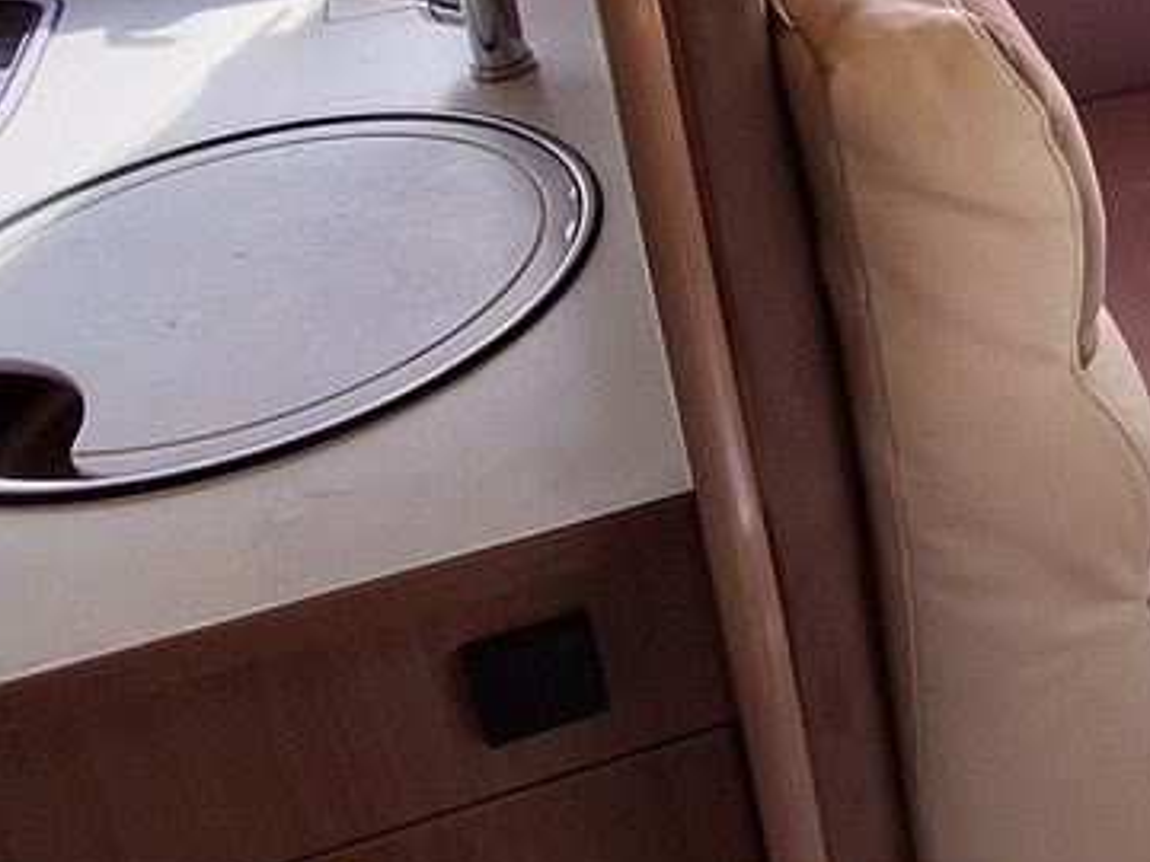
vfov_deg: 26.4
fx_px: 1728
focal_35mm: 52
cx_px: 1275
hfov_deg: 32.3
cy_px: -26
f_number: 2.2
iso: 50
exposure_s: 1/120
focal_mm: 1.74
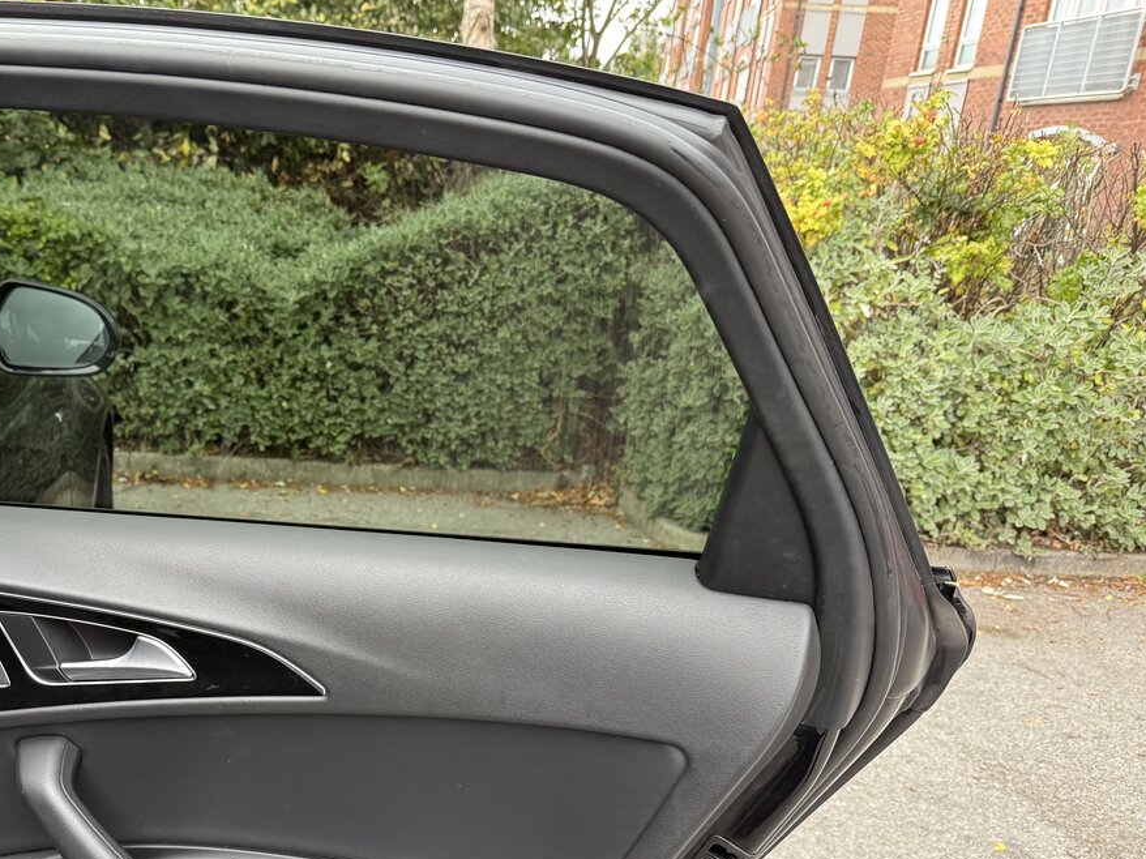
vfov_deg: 40.0
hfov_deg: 50.8
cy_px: 595
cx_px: 313
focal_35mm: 35
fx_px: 1158
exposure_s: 1/96
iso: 200
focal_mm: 6.76
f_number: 1.78
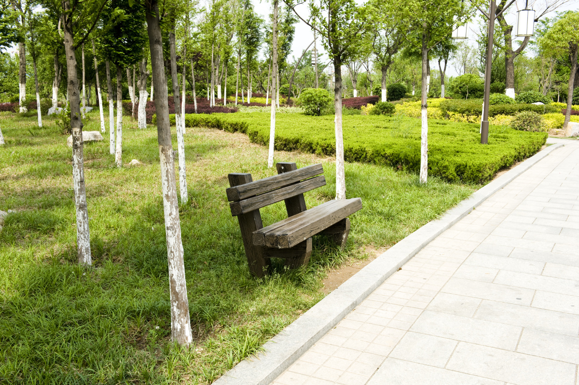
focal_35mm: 38
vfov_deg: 35.0
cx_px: 290
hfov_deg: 50.7
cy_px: 192
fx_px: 611
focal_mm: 38
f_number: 11
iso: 200
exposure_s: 1/80
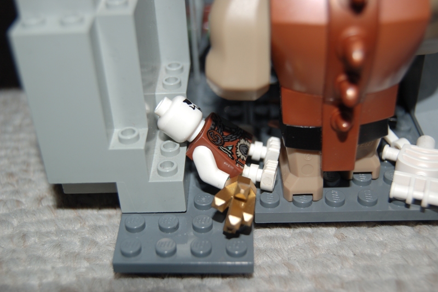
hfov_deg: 37.9
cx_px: 219
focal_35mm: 52
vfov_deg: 25.7
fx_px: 638
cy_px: 146
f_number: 4.8
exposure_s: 1/60
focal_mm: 35
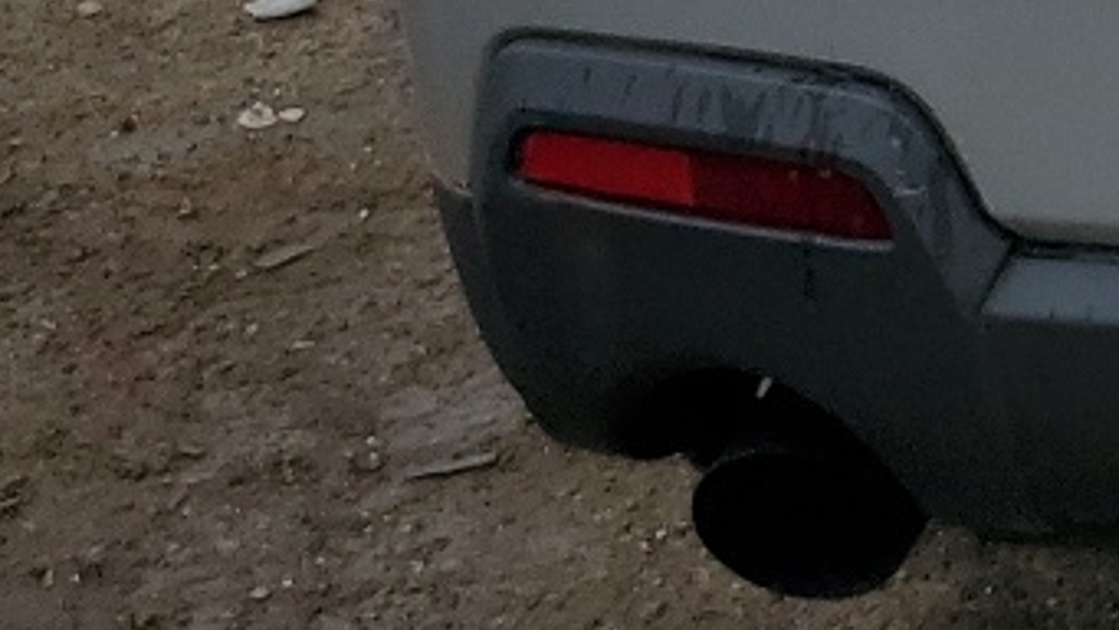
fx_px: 3947
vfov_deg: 8.2
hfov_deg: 13.6
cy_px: -1004
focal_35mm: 133
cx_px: 2287
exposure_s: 1/2000
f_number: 1.5
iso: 50
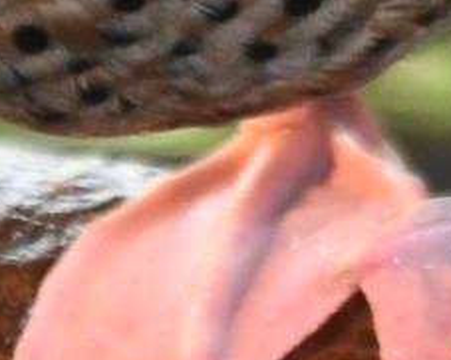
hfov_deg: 2.5
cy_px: -455
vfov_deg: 2.0
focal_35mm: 785
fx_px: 10465
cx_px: 52
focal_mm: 78
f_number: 5.3
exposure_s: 1/125
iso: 2500
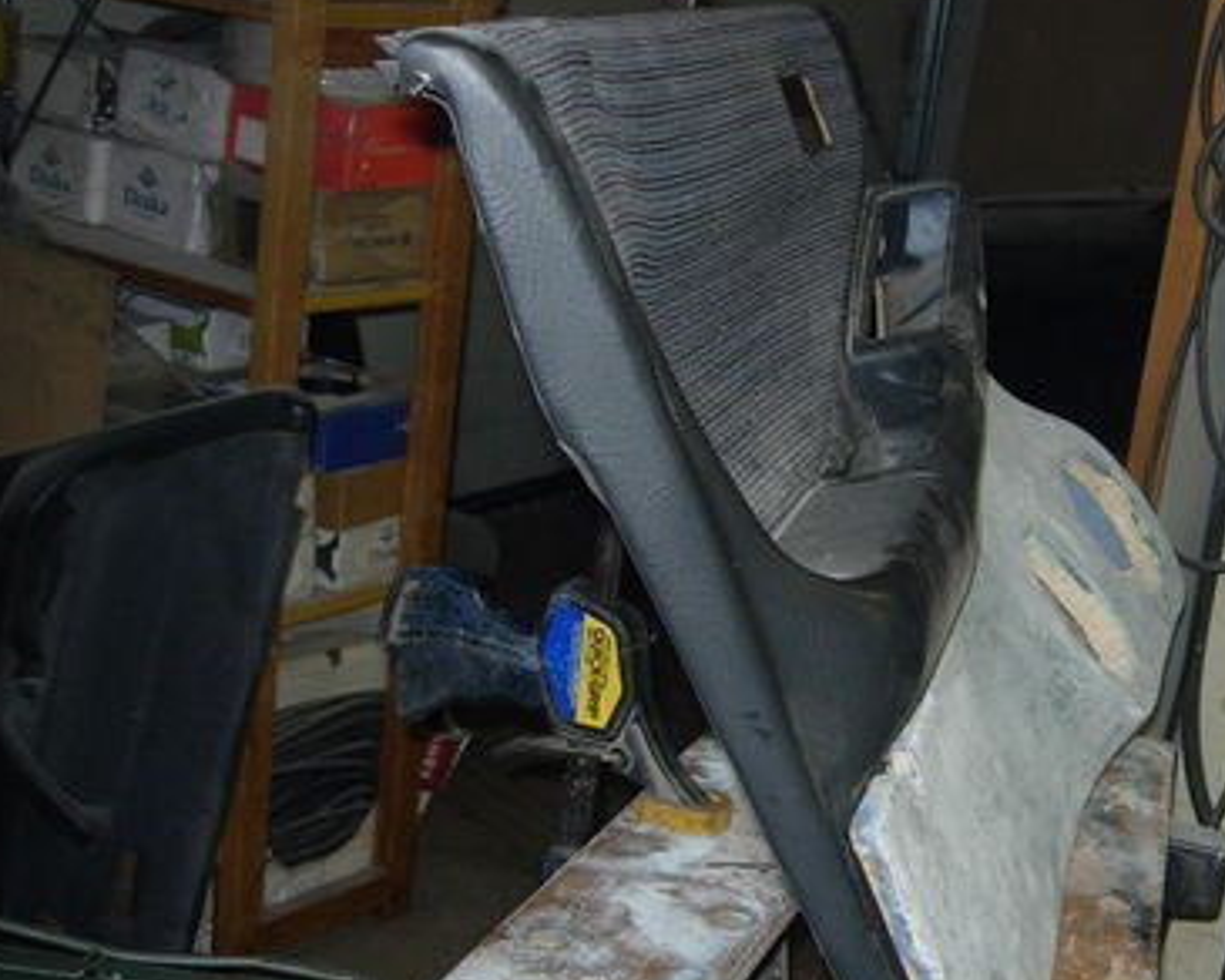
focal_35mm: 65
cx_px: 943
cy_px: 675
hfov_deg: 28.6
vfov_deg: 23.4
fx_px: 2357
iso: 79
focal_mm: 7.8
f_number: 2.8
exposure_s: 1/64
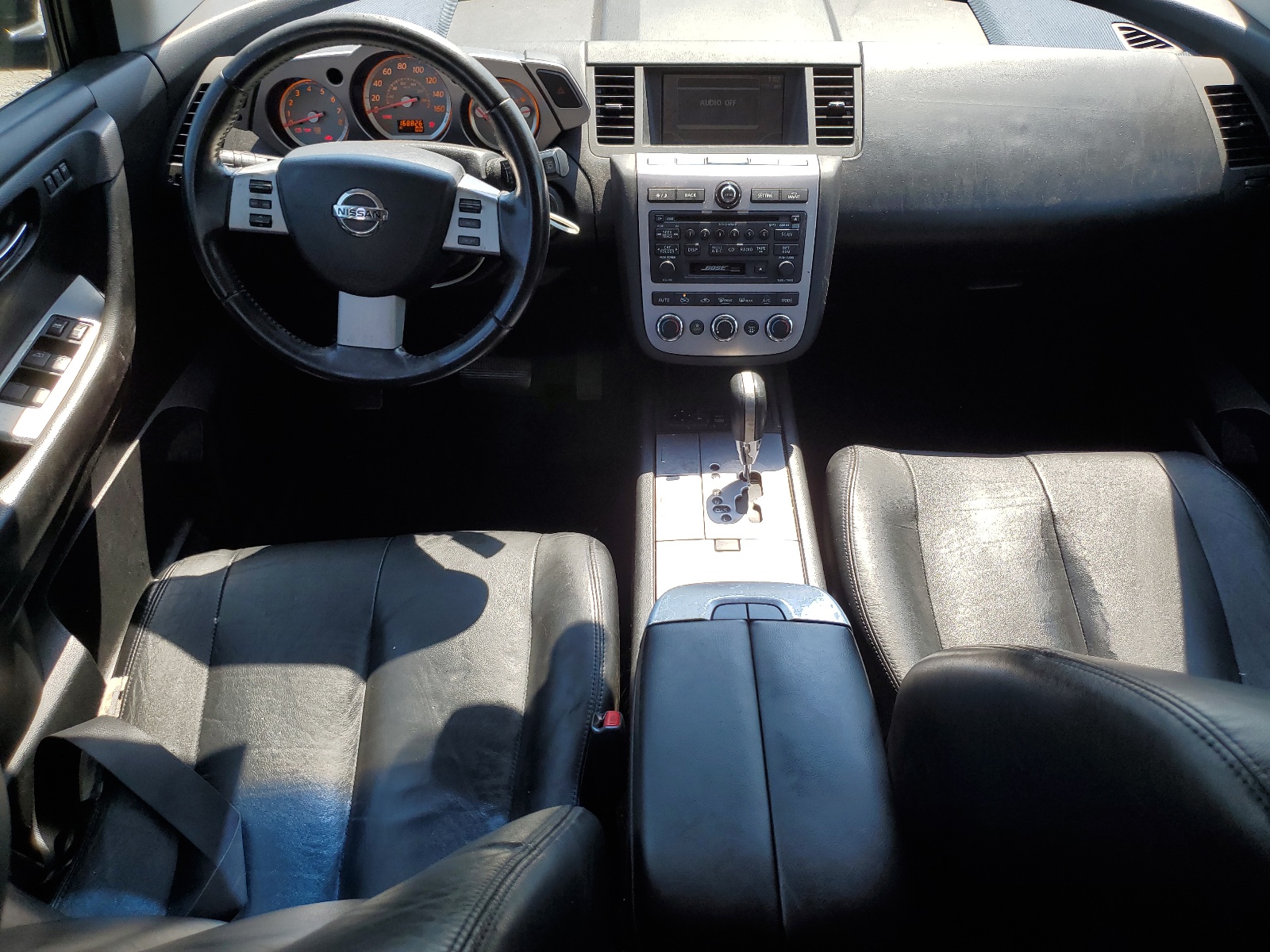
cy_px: 476
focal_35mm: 26
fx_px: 954
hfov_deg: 67.3
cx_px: 635
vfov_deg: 53.1
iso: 50
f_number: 1.5
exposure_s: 1/833
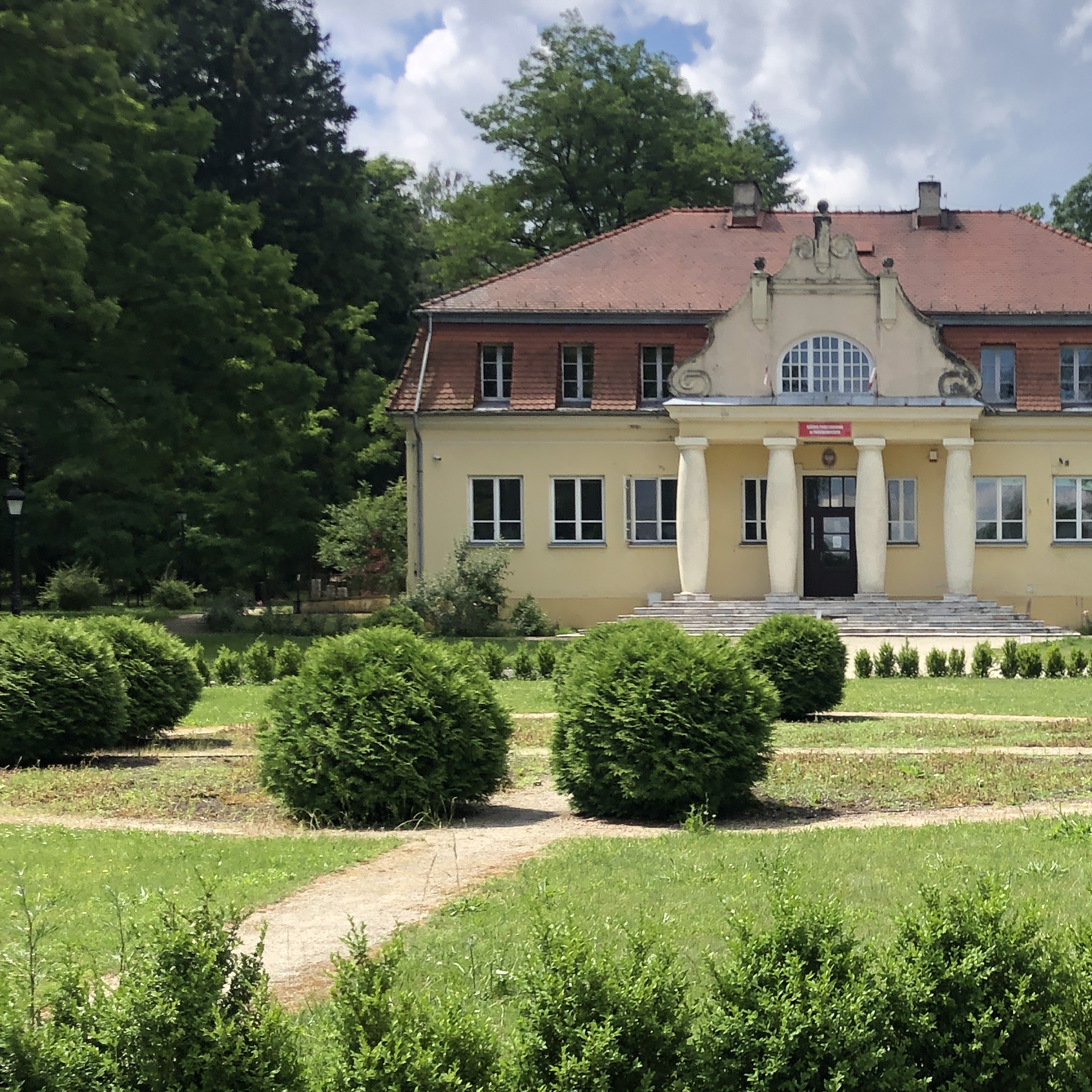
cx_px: 1024
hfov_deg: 27.8
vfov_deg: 29.0
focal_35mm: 59
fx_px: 2106
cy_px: 654
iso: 20
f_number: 1.8
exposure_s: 1/1412
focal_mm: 3.99
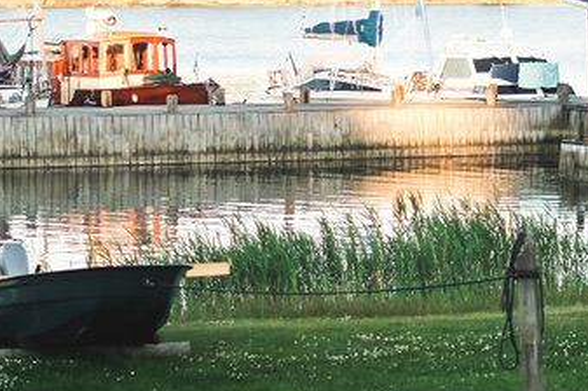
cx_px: 248
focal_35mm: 171
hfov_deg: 12.0
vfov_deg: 8.0
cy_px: -47
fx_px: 2790
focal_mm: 35
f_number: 1.6
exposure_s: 1/2000
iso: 200
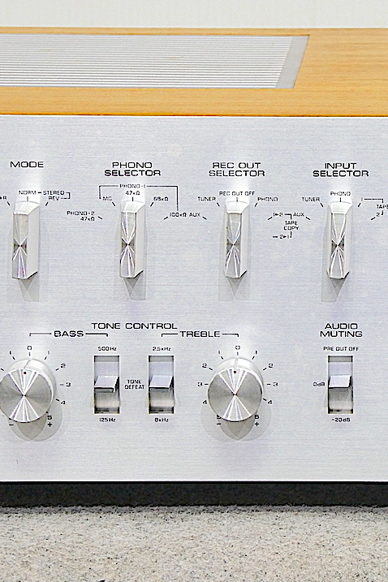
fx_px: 3039
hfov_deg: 7.3
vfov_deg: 10.9
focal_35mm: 188
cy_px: 291
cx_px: 304
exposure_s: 1/13
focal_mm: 24.2
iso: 200
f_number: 5.3
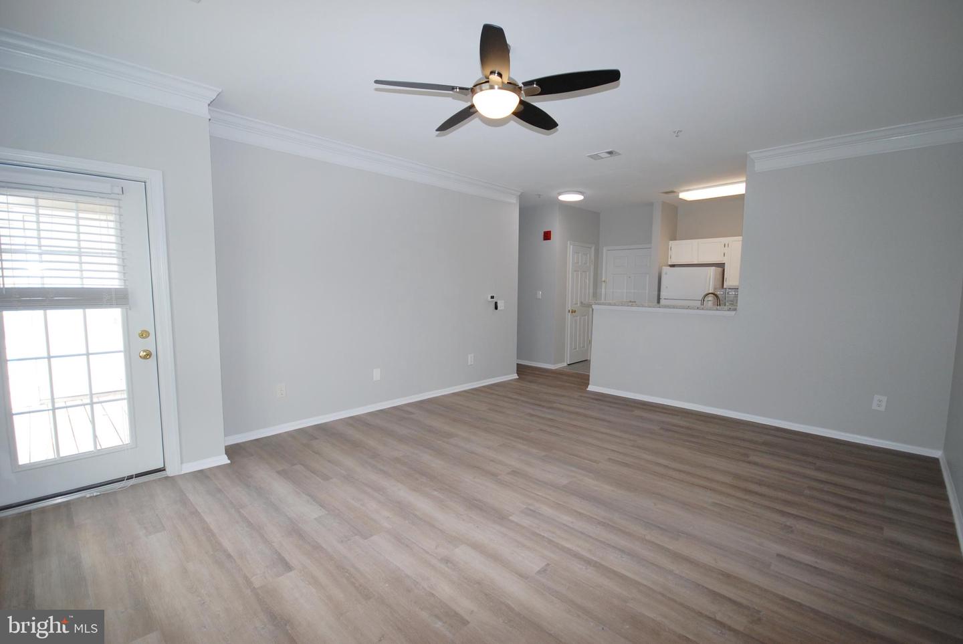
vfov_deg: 77.4
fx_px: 402
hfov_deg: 100.3
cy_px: 322
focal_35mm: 15
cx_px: 482
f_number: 4
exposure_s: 1/60
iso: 200
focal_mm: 10
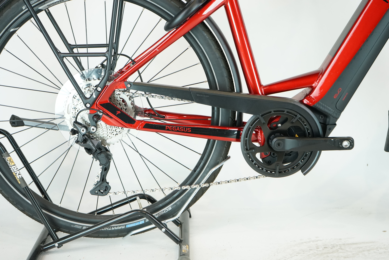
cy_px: 130
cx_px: 194
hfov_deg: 33.4
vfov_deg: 22.6
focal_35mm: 60
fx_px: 648
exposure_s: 1/200
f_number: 5.6
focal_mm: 60
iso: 2000
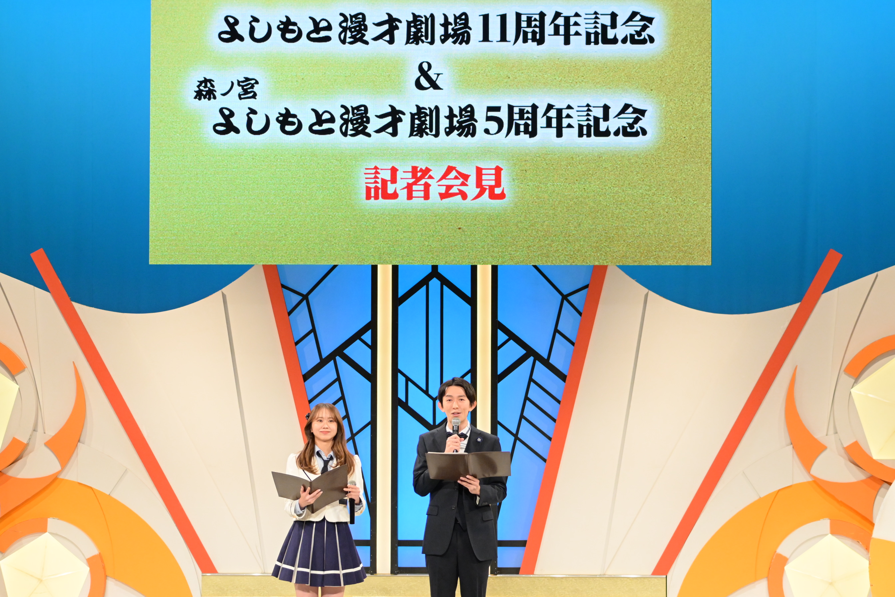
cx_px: 448
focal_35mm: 120
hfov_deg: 17.1
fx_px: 2983
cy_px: 298
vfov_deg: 11.4
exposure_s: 1/200
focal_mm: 80
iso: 2500
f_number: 5.6
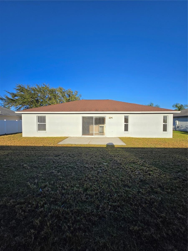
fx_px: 94
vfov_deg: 106.2
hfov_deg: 89.9
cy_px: 126
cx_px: 94
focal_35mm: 13
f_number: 2.2
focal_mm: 1.7
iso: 25
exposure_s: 1/1108
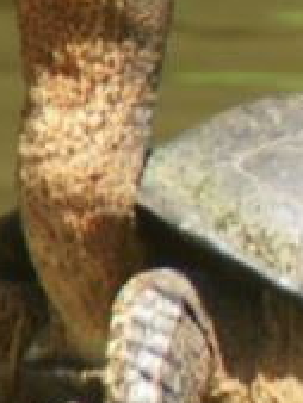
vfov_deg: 0.7
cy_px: 141
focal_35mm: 2727
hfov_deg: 0.5
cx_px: 1231
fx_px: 31786
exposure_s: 1/320
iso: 250
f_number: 6.3
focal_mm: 200
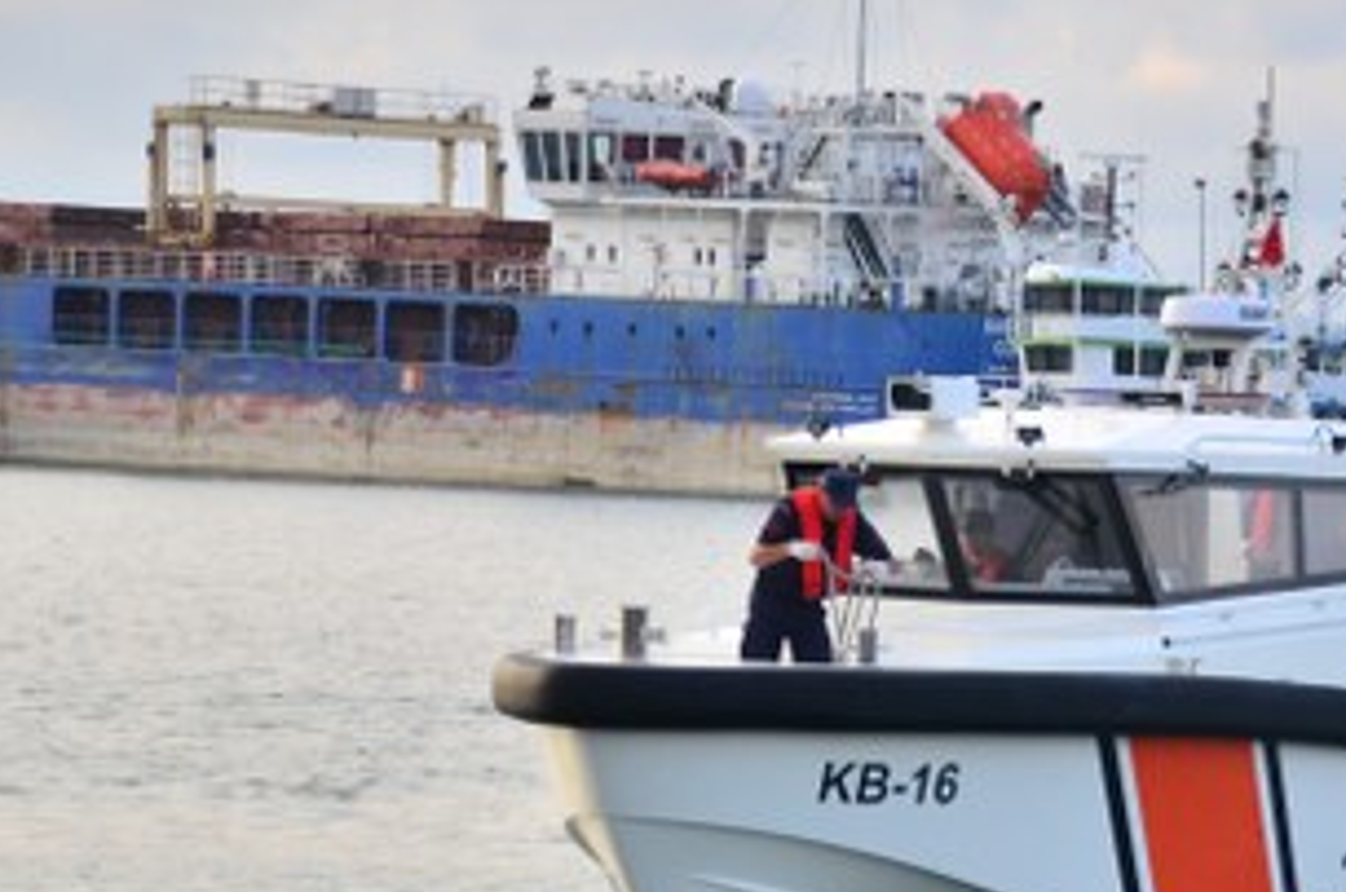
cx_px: 1183
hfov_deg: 9.3
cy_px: 625
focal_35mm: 221
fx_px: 8245
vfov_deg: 6.2
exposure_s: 1/200
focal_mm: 75
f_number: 5
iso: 160
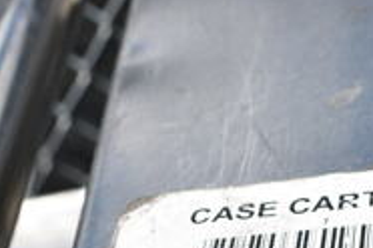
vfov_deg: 12.4
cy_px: 398
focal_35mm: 104
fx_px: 1074
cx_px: 225
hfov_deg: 19.7
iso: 100
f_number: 8
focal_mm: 21
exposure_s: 1/250
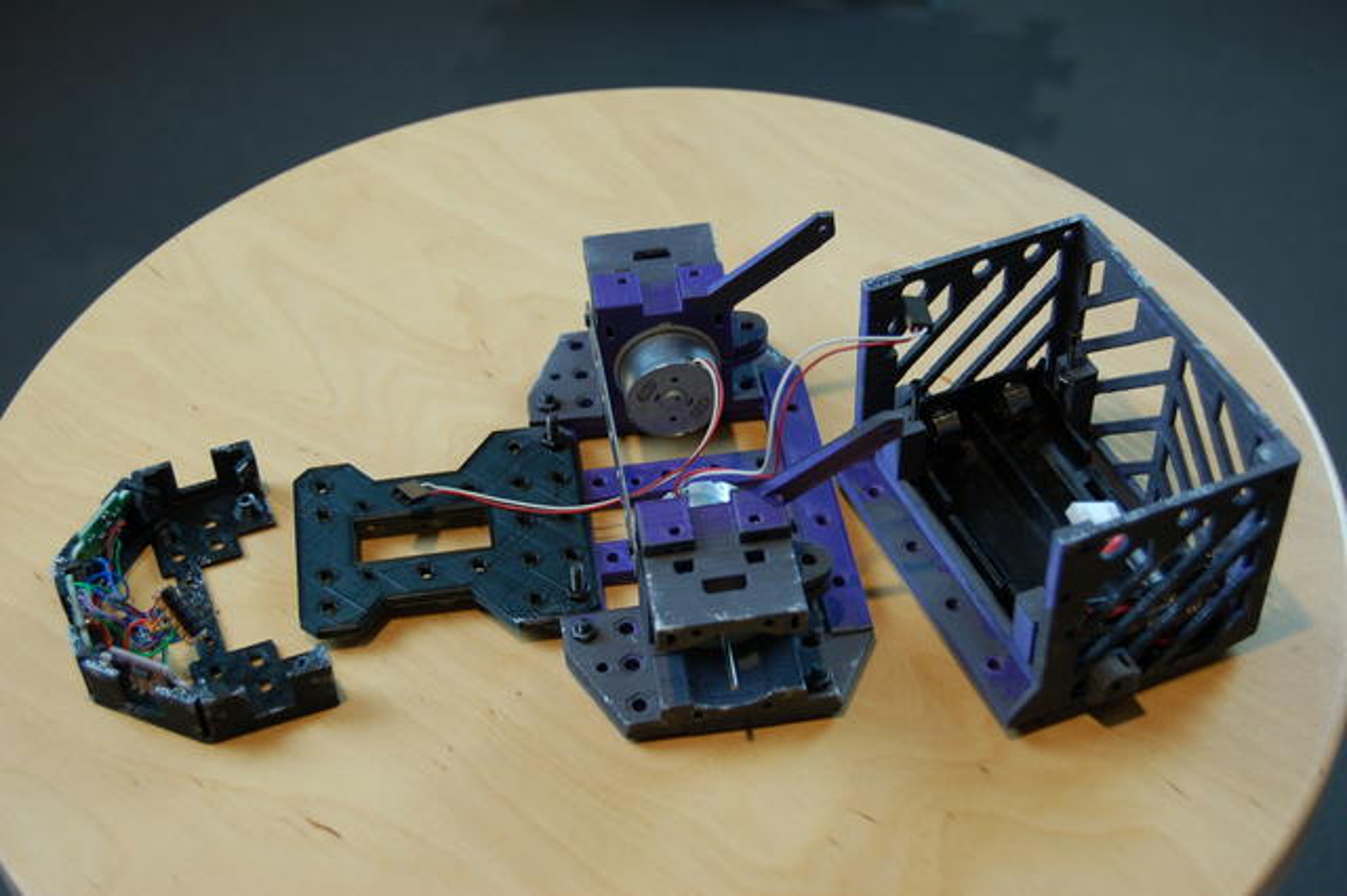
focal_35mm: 57
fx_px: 2132
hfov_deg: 35.1
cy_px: 448
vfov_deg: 23.8
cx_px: 674
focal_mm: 38
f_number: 5
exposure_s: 1/25
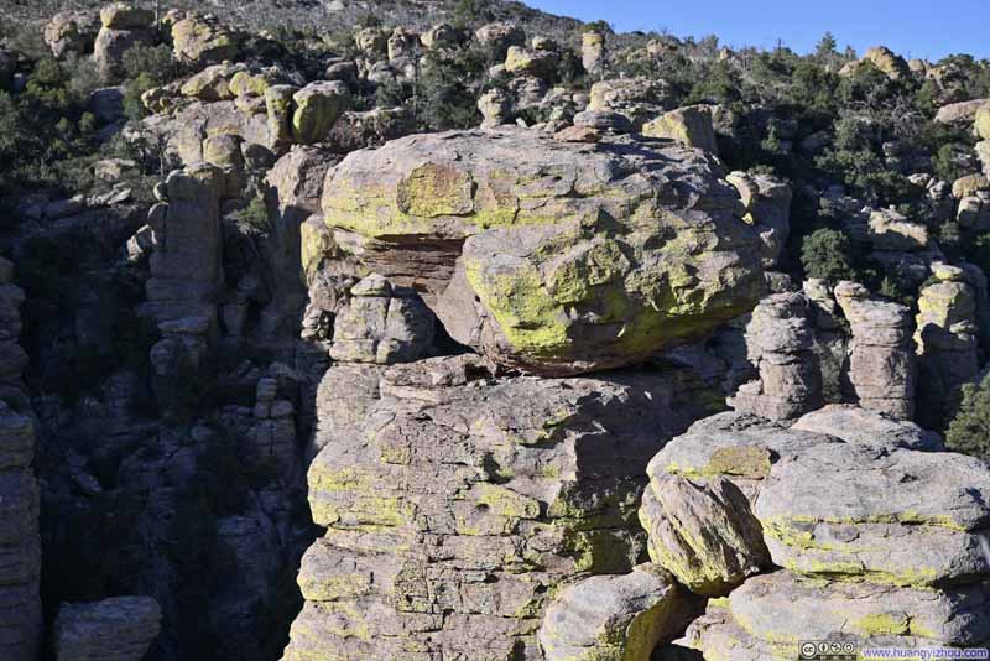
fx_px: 1953
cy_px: 330
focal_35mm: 71
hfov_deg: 28.4
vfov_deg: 19.2
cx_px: 495
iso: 100
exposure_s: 1/1000
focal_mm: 71
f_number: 5
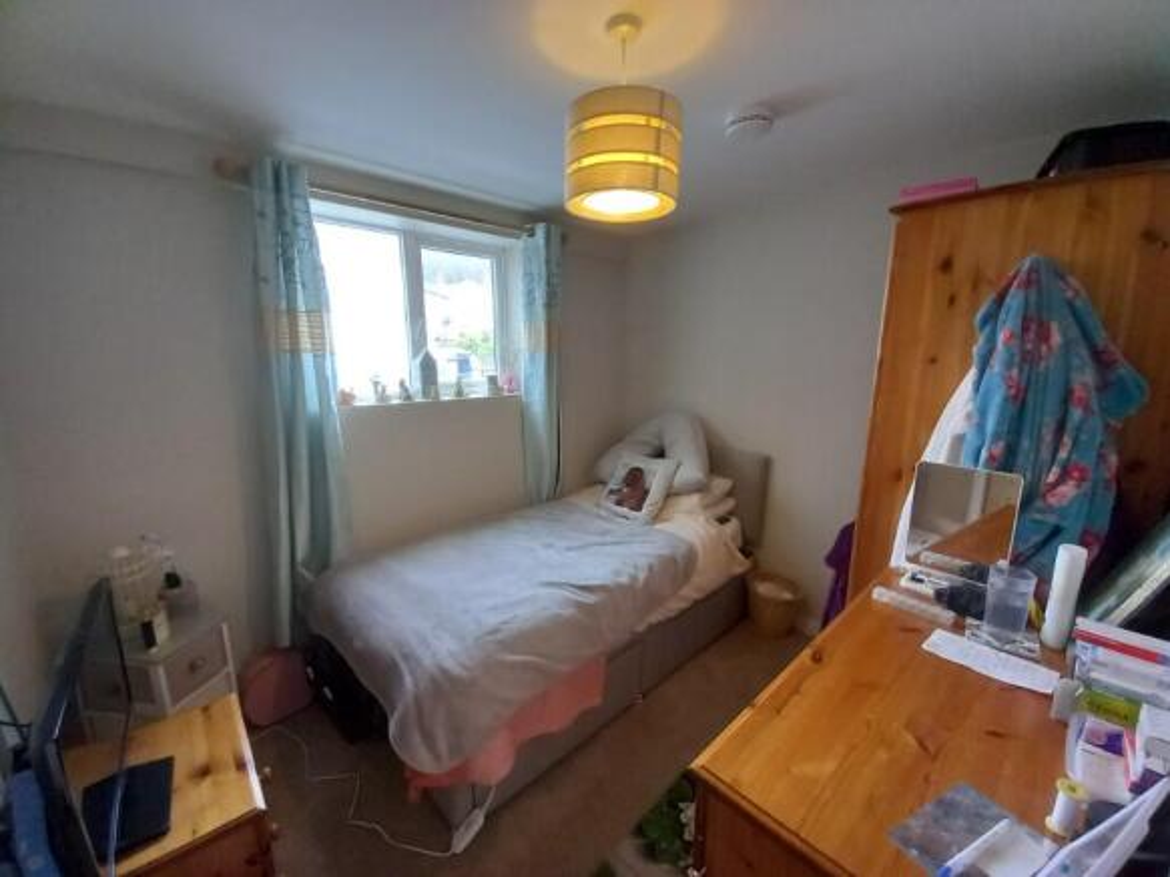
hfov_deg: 106.2
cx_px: 585
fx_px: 439
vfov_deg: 89.9
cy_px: 438
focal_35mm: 13
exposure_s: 1/33
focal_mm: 1.13
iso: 200
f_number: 2.2
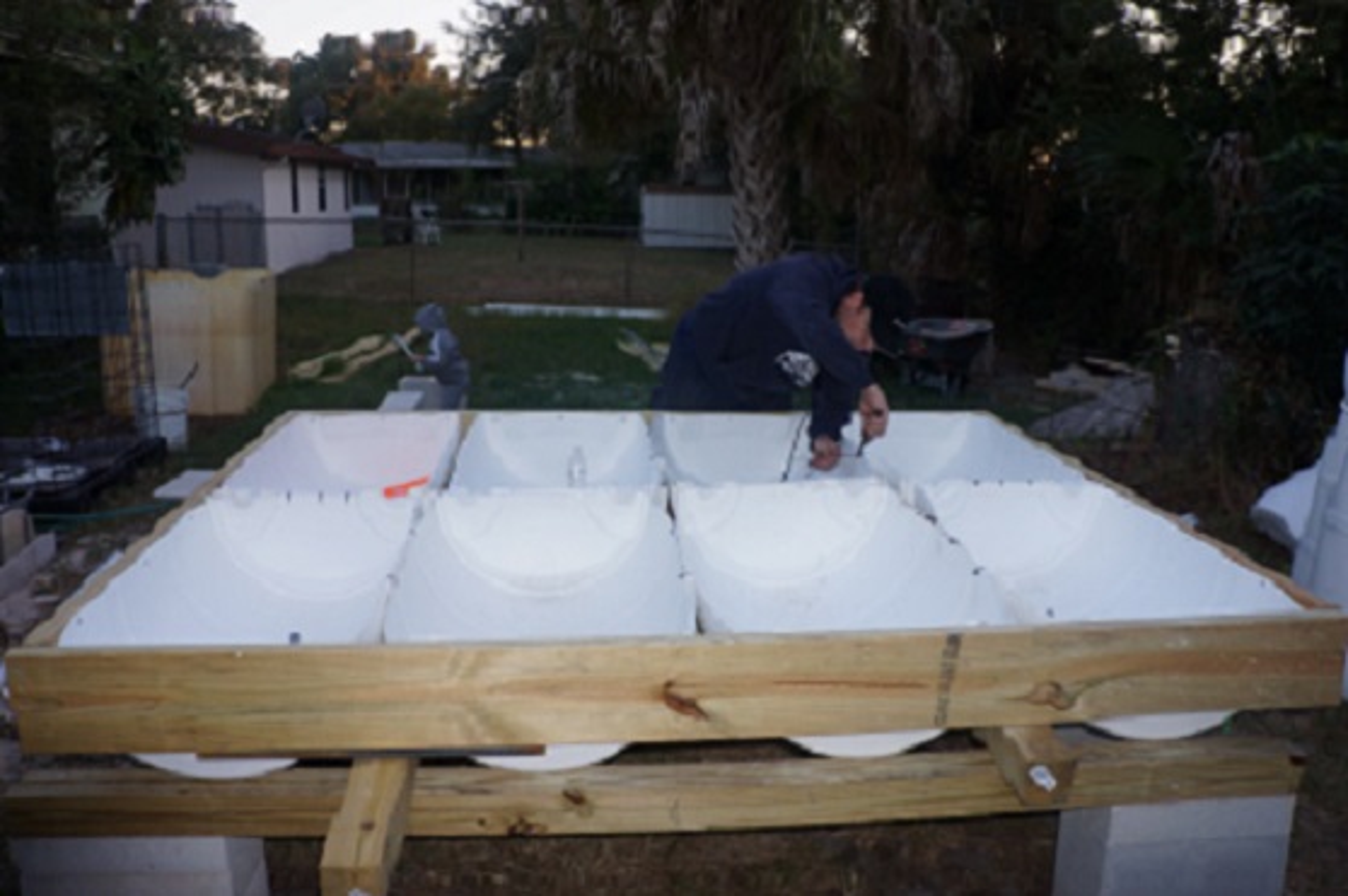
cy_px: 448
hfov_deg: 67.4
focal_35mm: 27
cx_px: 674
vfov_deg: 47.8
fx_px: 1010
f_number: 4
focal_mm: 18
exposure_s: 1/160
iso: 250
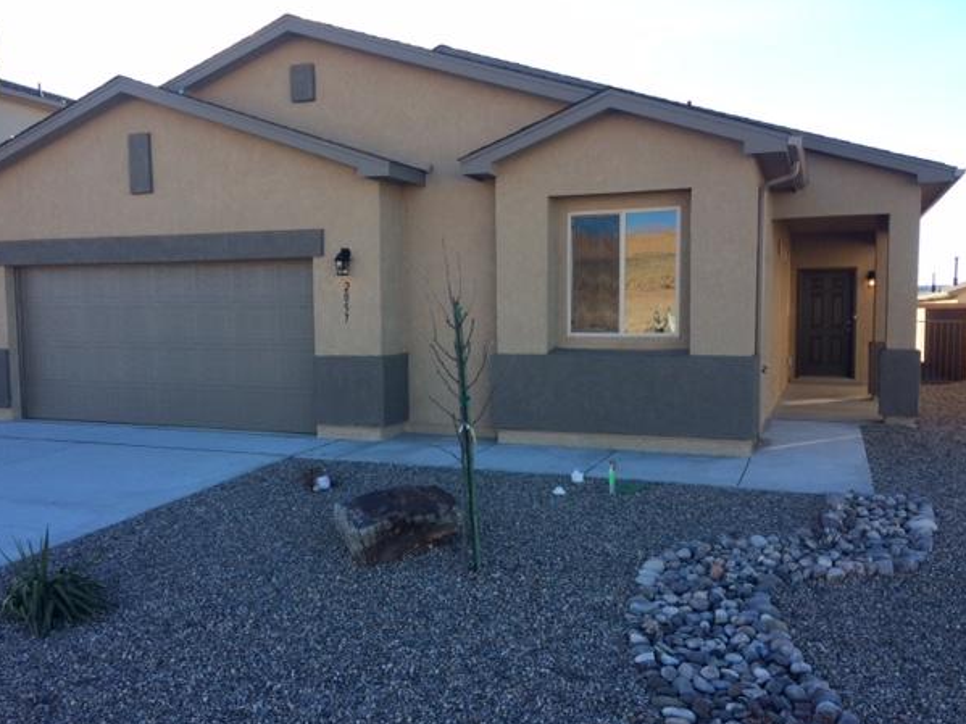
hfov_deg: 58.3
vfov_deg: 45.4
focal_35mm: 31
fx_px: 865
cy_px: 381
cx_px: 455
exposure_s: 1/461
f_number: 2.2
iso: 32
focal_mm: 4.15
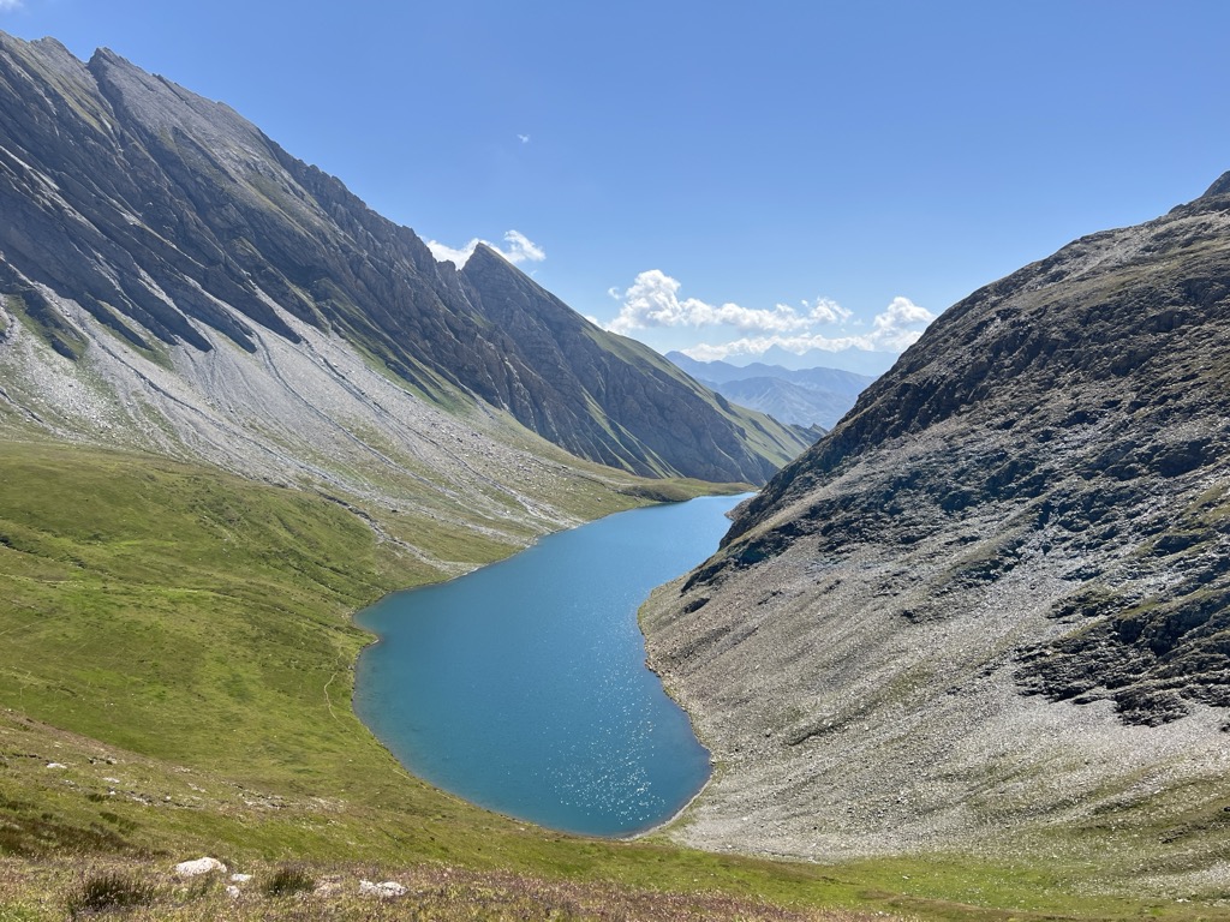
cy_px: 461
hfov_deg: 67.3
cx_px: 615
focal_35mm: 26
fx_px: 924
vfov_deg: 53.1
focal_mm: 5.7
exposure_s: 1/5076
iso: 50
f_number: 1.5
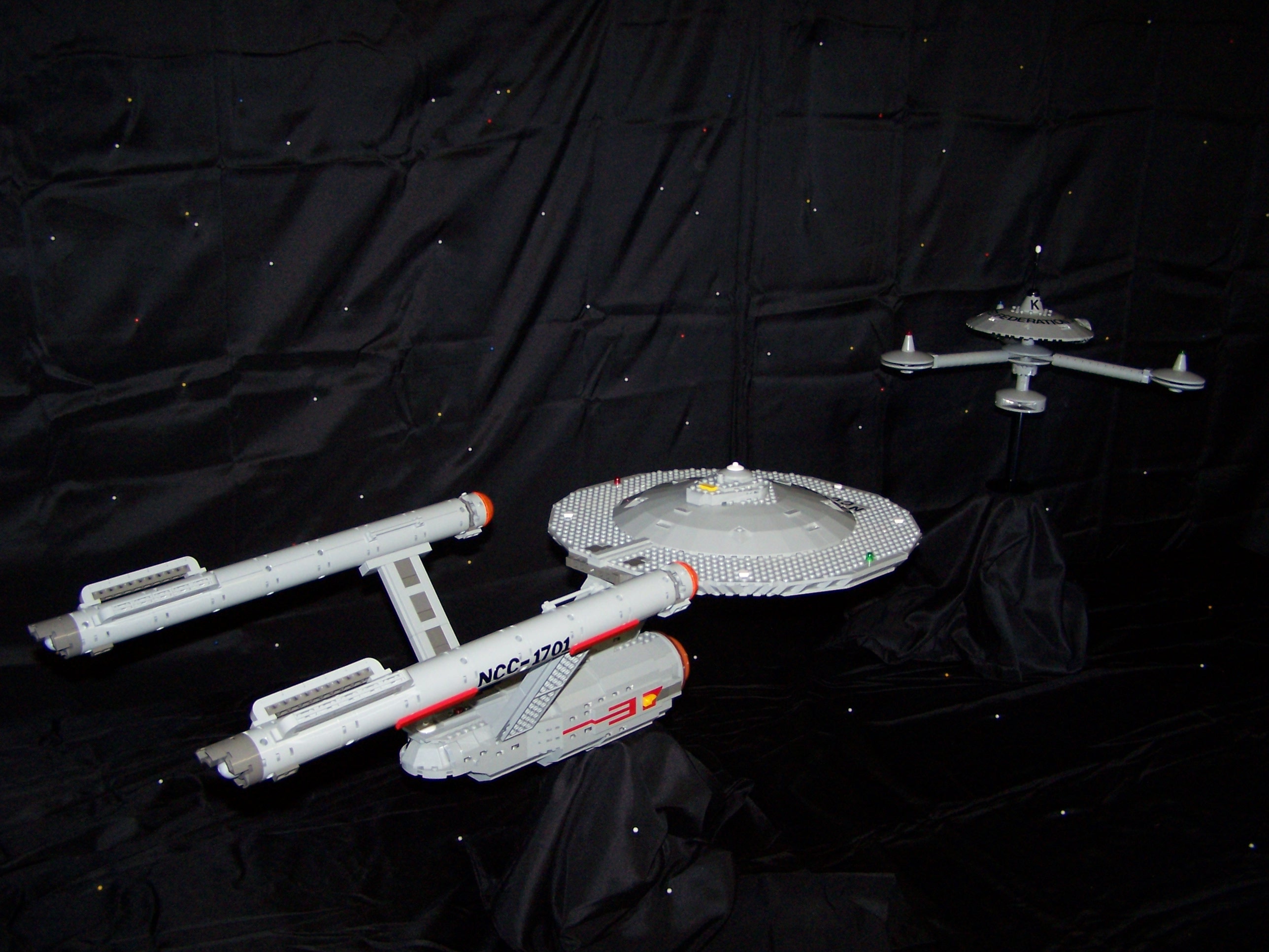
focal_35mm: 38
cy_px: 476
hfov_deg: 49.0
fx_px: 1393
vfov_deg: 37.7
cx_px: 634
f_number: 2.8
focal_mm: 6.3
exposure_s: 1/60
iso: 140
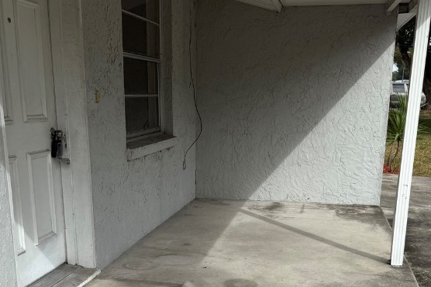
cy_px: 255
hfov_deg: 42.5
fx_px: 550
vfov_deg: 28.2
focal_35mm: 46
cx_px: 170
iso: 80
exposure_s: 1/3021
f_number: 1.78
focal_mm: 6.76
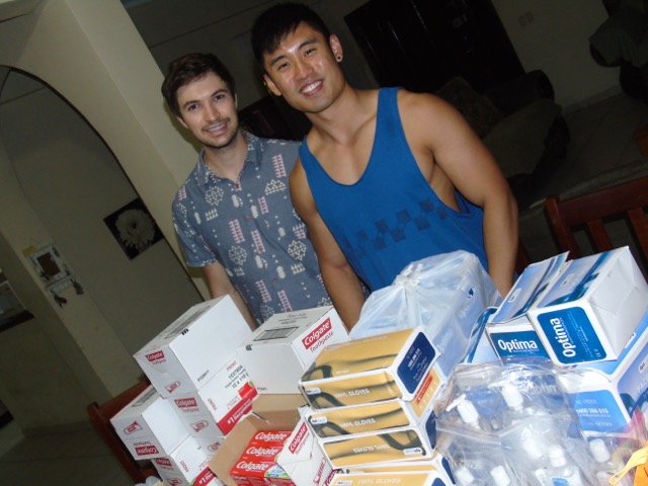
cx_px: 324
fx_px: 636
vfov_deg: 41.8
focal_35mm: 34
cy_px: 243
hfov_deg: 54.0
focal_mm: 6.1
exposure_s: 1/8
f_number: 3.8
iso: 200
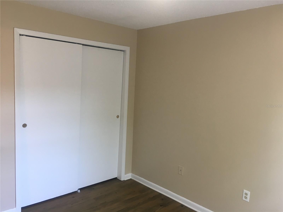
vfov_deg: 48.2
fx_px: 237
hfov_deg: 61.7
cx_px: 142
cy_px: 106
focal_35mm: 29
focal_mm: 4.15
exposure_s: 1/30
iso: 50
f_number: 2.2
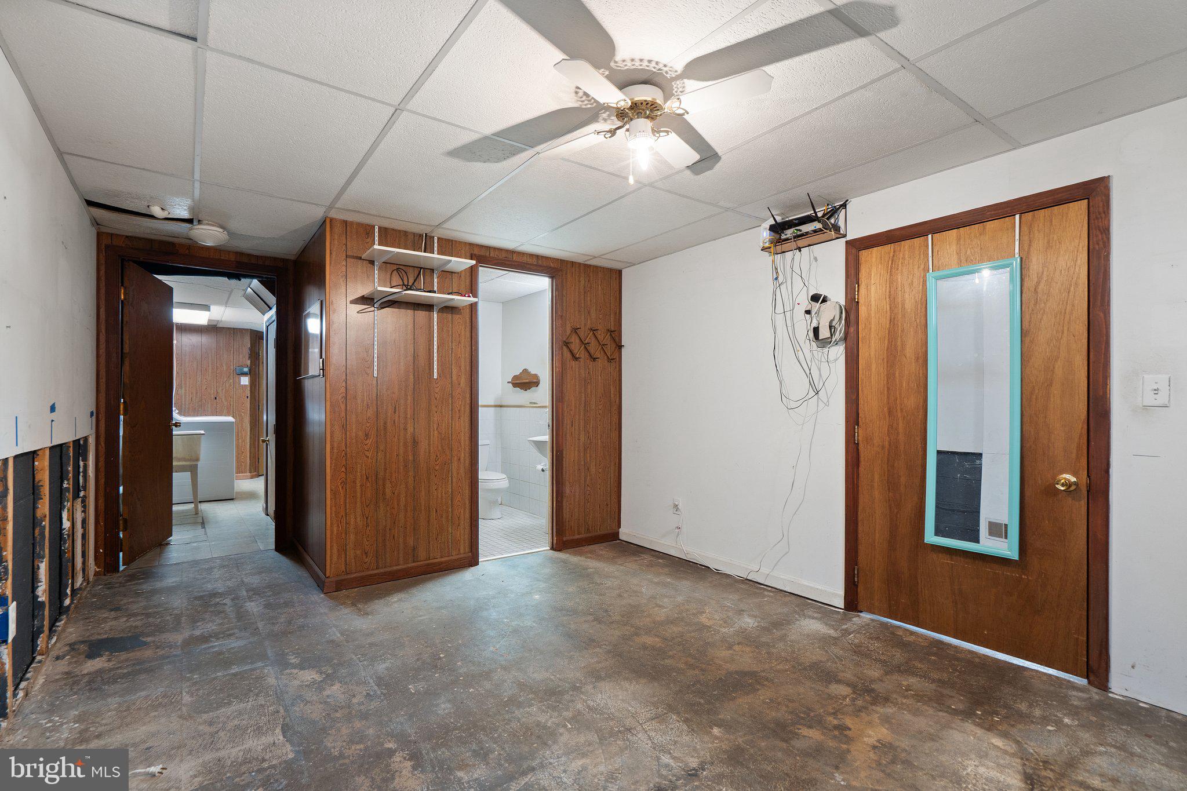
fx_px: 527
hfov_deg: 96.7
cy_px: 396
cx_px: 594
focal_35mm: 16
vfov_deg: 73.7
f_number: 8
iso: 500
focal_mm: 16
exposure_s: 1
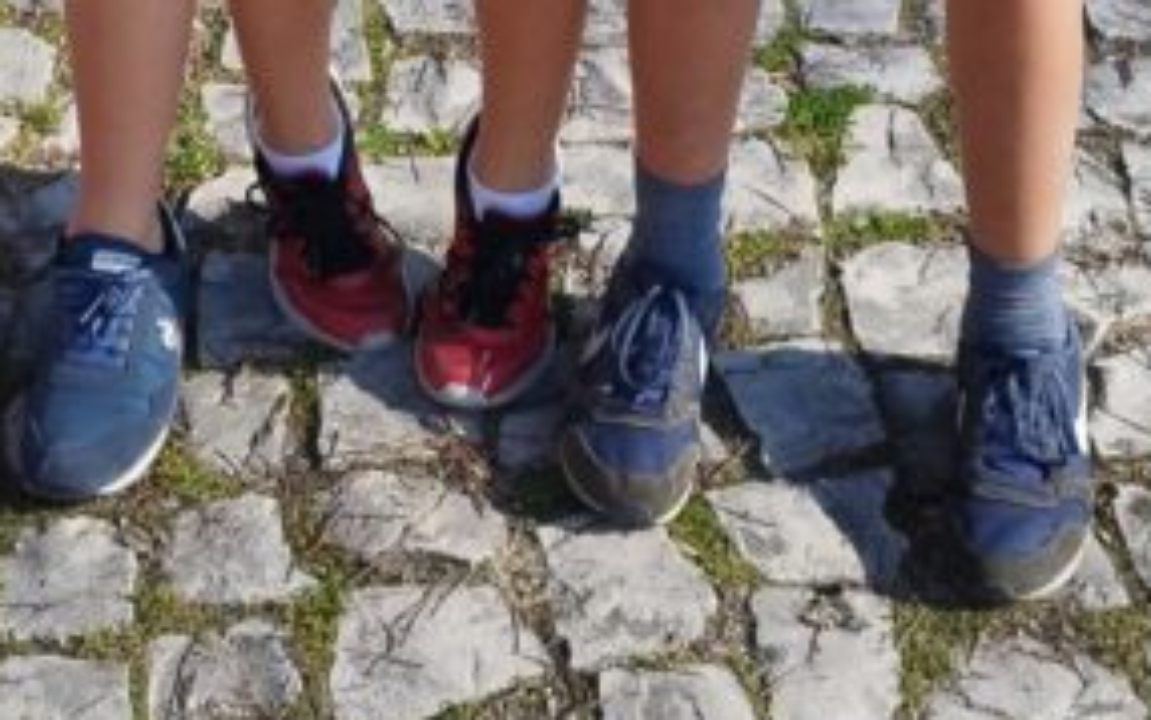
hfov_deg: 22.7
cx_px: 435
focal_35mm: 91
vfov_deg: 12.8
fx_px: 2856
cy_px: -648
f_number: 1.89
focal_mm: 5.89
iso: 50
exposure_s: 1/630
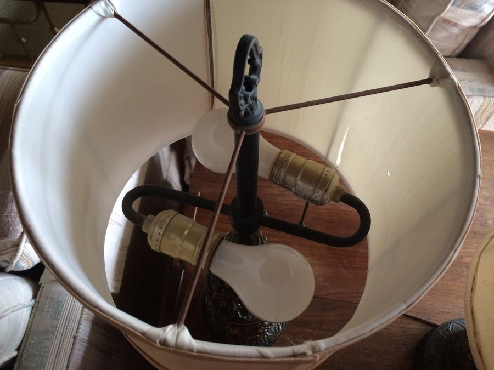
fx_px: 428
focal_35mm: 30
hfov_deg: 60.0
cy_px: 185
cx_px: 247
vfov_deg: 46.8
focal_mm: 4.12
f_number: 2.2
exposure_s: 1/30
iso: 100
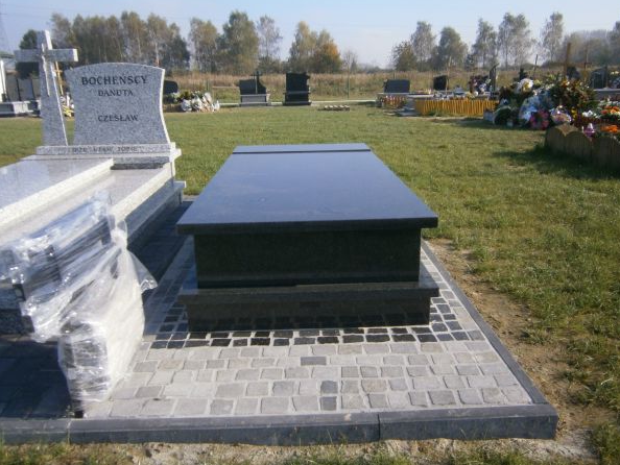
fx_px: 502
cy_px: 221
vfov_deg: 49.8
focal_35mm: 28
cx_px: 316
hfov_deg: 63.4
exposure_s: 1/125
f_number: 8
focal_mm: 4.7
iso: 80
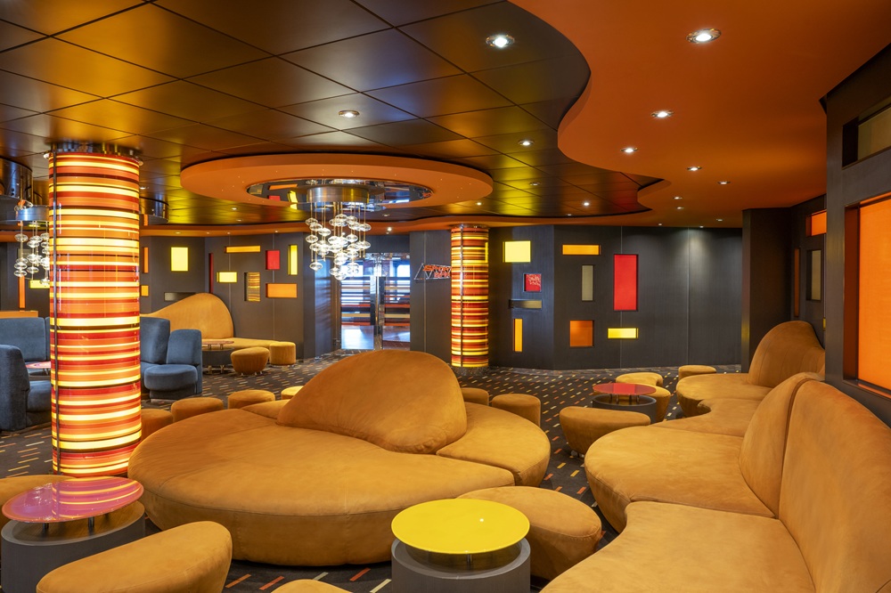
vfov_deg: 53.1
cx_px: 446
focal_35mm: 24
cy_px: 296
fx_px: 594
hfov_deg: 73.8
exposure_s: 1
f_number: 11
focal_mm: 24
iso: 400
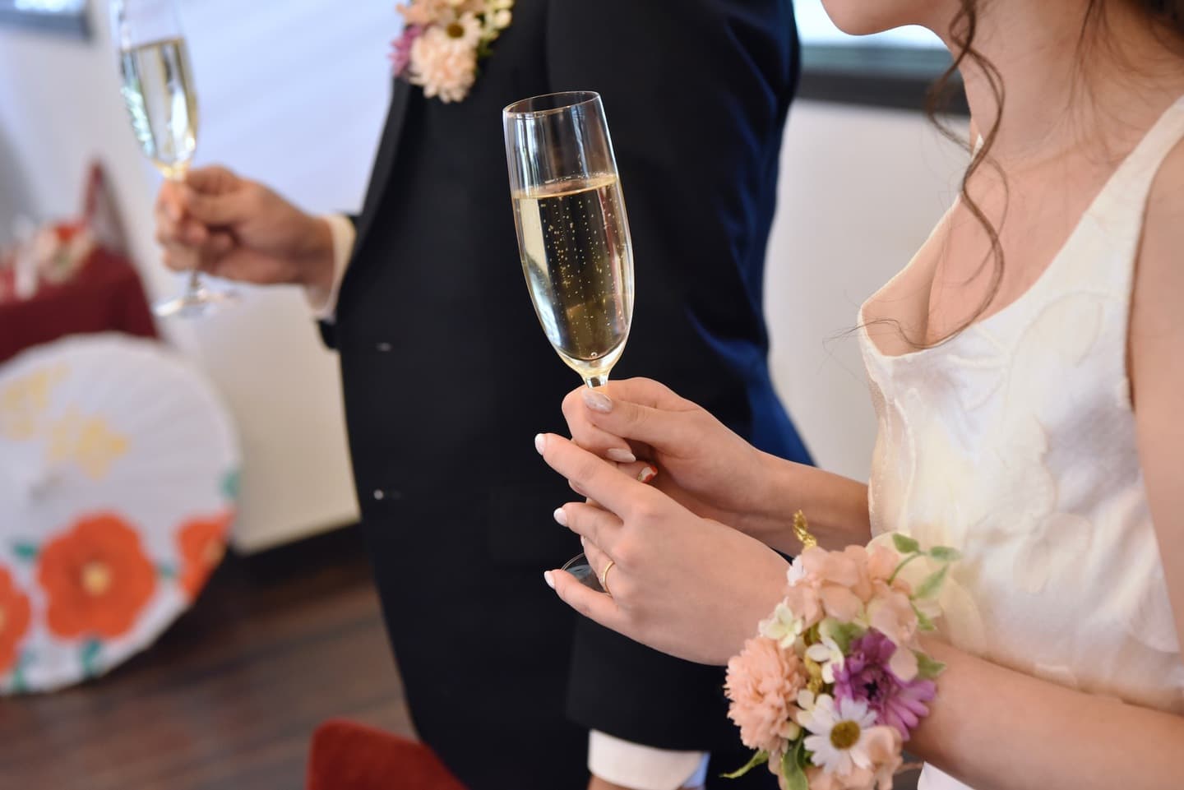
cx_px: 592
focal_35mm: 70
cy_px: 395
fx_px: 2303
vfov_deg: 19.5
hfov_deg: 28.8
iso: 4000
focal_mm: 70
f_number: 5.6
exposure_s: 1/60
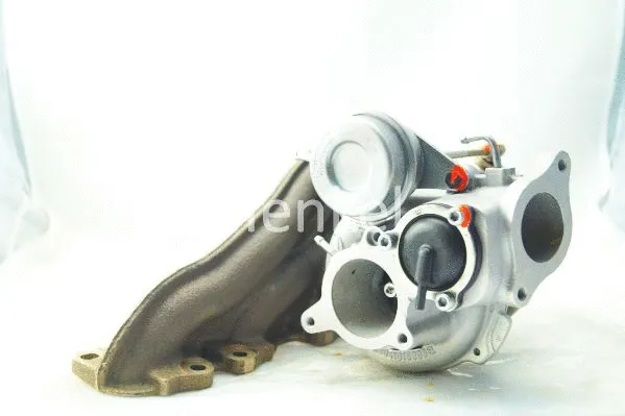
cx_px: 312
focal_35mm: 45
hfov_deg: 43.6
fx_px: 781
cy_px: 208
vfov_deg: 29.8
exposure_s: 1/160
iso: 250
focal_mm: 30
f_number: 4.5
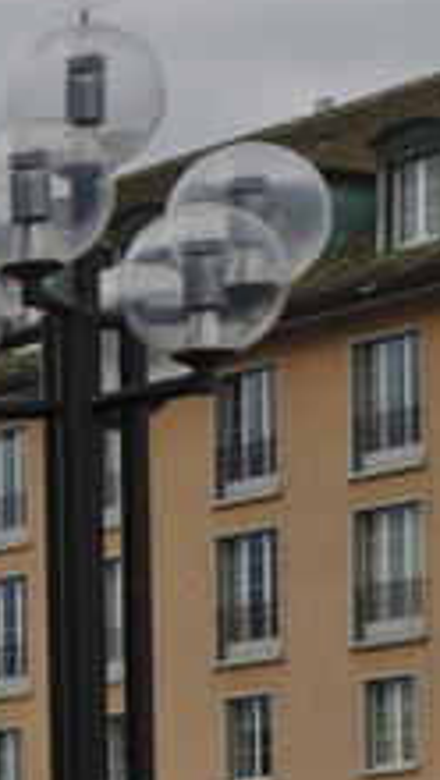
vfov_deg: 12.3
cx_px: -1107
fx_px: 3624
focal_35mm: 175
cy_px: 578
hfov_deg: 6.1
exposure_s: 1/125
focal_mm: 28
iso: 100
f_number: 9.5
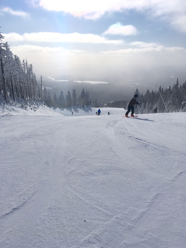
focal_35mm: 29
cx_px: 93
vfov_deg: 61.7
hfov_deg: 48.2
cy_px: 124
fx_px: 208
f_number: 2.2
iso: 25
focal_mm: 4.15
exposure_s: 1/9615
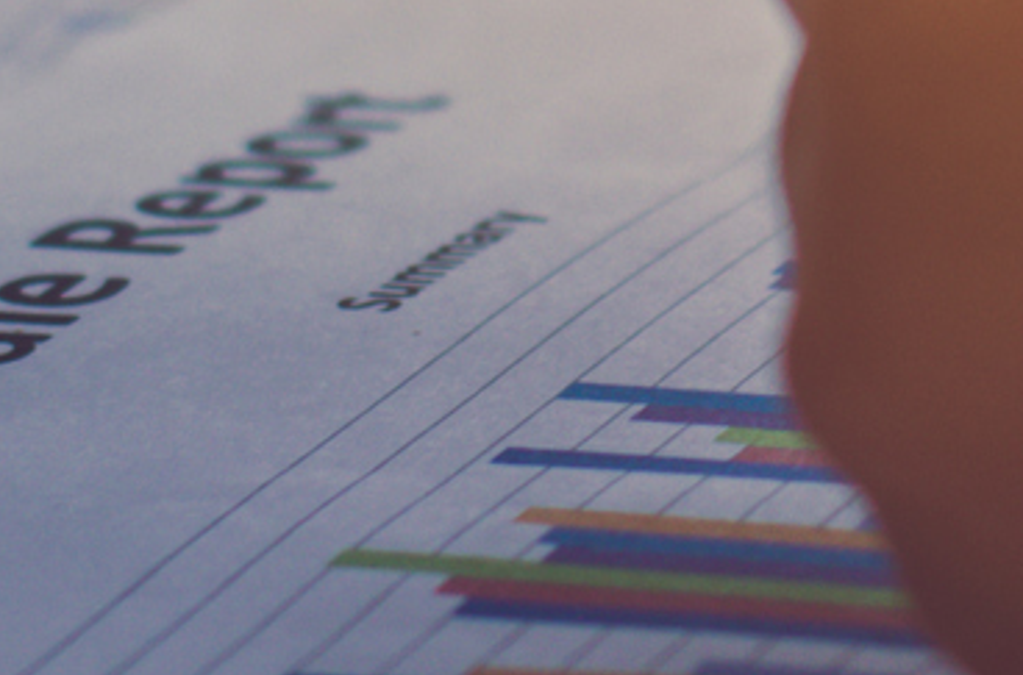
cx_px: 1530
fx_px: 12296
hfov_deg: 4.7
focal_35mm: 434
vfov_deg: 3.1
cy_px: -810
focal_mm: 50
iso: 100
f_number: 3.2
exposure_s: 1/10
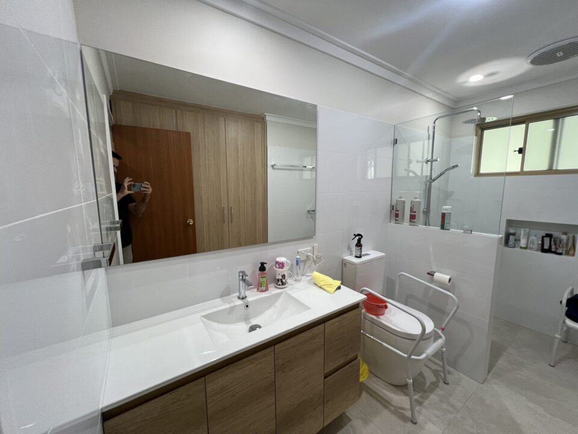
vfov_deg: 89.9
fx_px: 217
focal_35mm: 13
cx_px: 289
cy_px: 217
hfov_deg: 106.2
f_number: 1.8
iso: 100
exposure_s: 1/100
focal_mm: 1.57
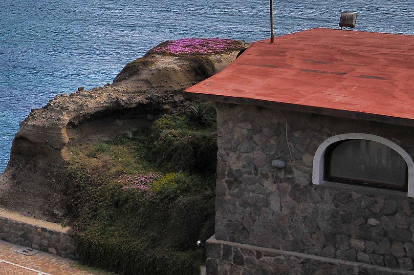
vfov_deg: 13.1
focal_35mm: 102
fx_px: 1172
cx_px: -126
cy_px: -41
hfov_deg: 18.6
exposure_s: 1/400
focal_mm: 24
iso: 200
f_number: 10
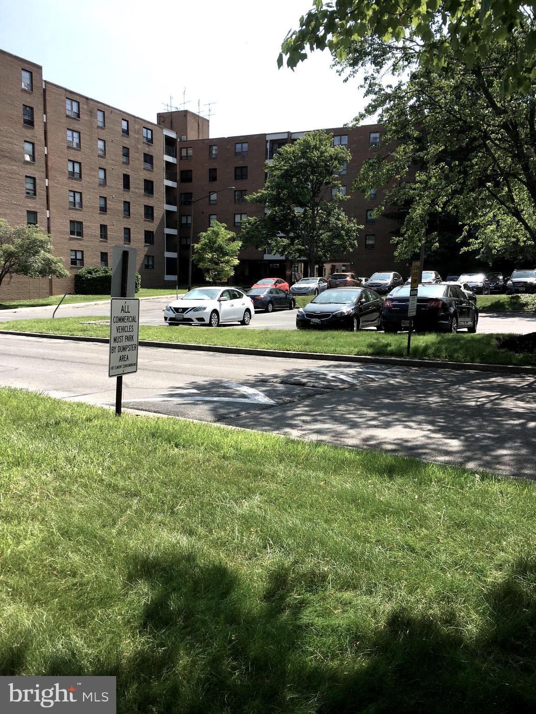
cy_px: 357
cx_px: 268
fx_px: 599
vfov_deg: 61.7
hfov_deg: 48.2
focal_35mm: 29
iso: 25
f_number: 2.2
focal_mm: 4.15
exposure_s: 1/1304
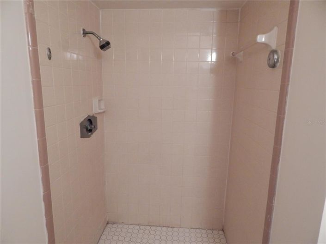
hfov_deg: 76.4
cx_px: 163
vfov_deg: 61.0
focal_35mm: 22
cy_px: 122
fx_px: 207
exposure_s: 1/25
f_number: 3
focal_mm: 4
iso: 400
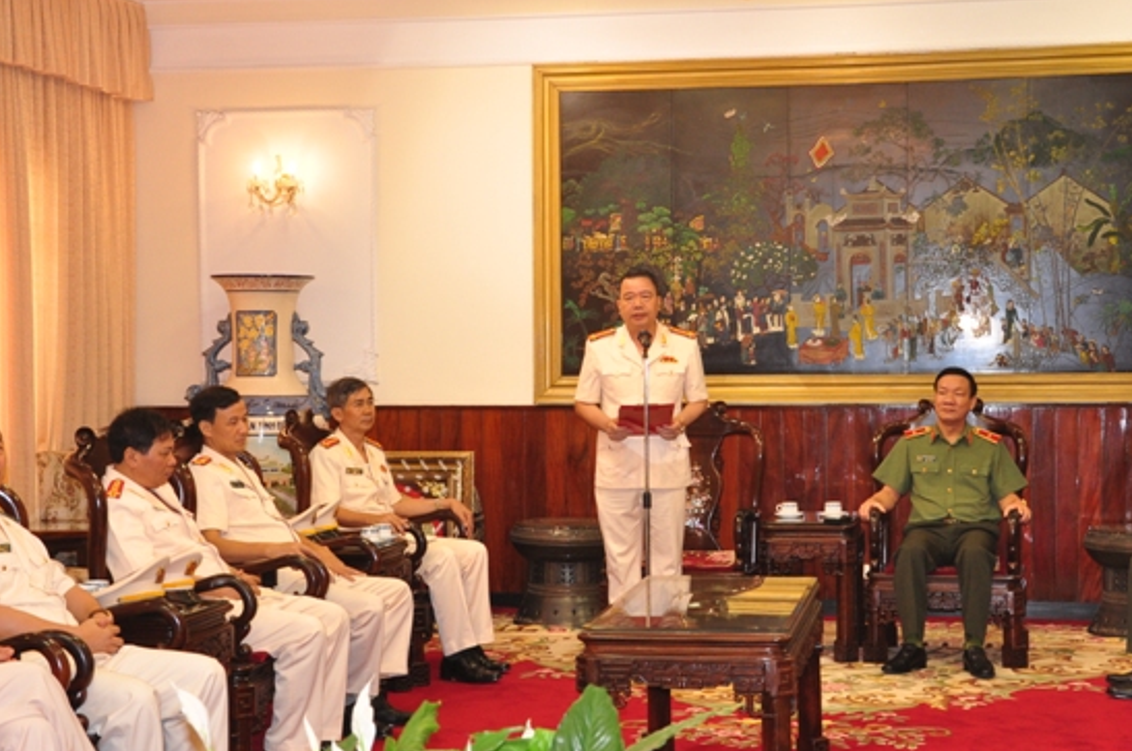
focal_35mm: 62
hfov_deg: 32.4
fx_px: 1947
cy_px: 385
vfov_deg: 21.8
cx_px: 609
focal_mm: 30
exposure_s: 1/40
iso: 640
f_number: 5.6
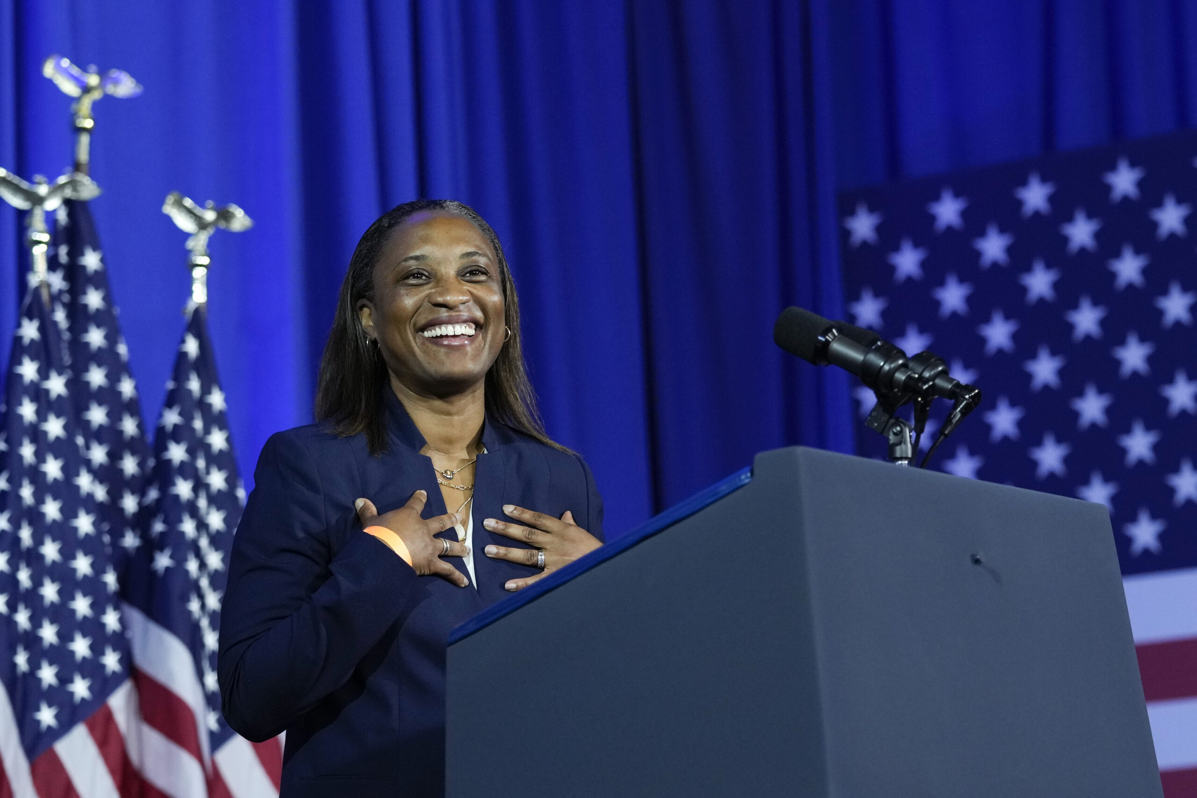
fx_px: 4522
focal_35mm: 136
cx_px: 598
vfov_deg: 10.1
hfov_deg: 15.1
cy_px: 399
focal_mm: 91
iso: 2000
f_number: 3.2
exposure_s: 1/250
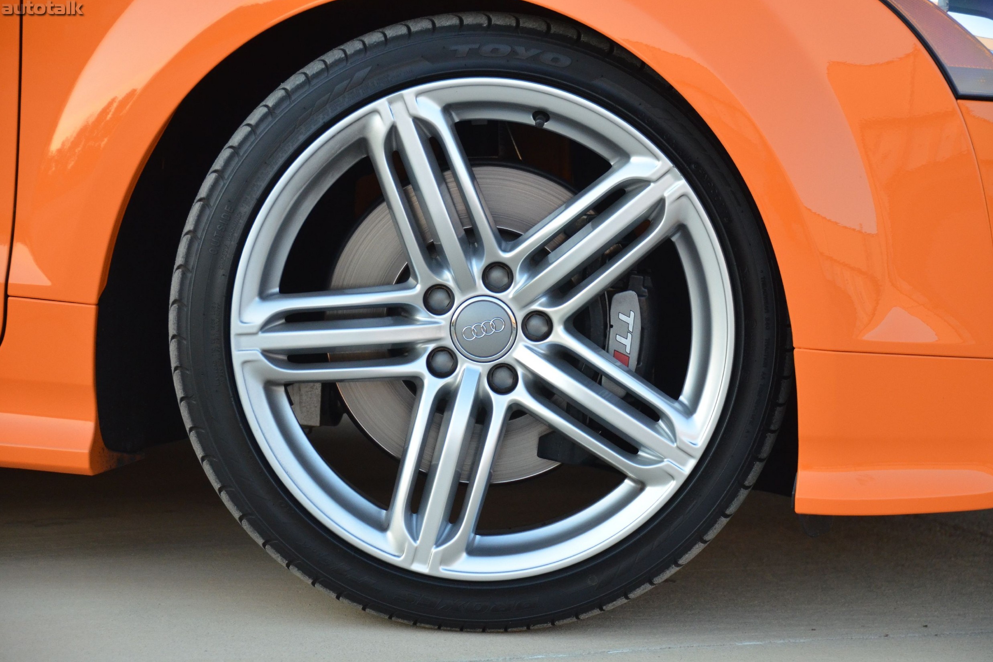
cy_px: 331
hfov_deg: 16.5
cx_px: 495
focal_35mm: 124
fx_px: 3420
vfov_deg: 11.1
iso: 1600
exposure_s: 1/400
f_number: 5
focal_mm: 82
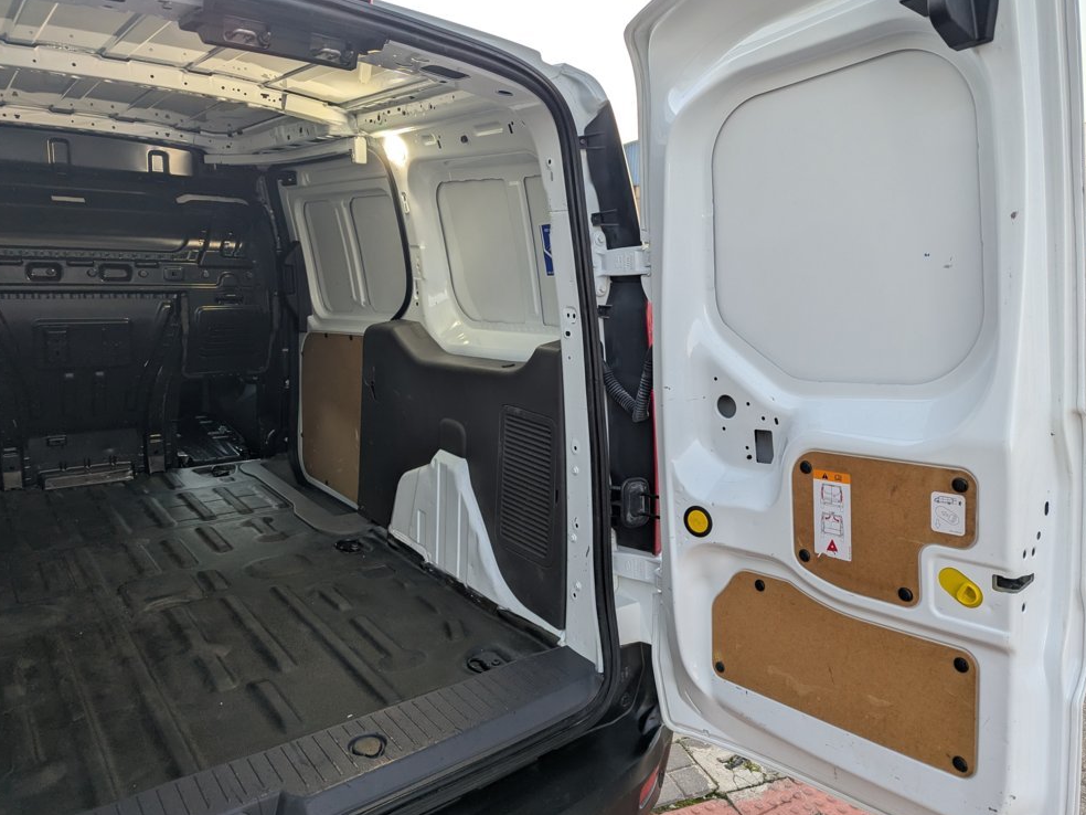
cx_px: 552
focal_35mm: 25
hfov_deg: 69.4
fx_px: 784
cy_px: 404
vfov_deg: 54.9
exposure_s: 1/55.3
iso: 46
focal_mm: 6.81
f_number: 1.85
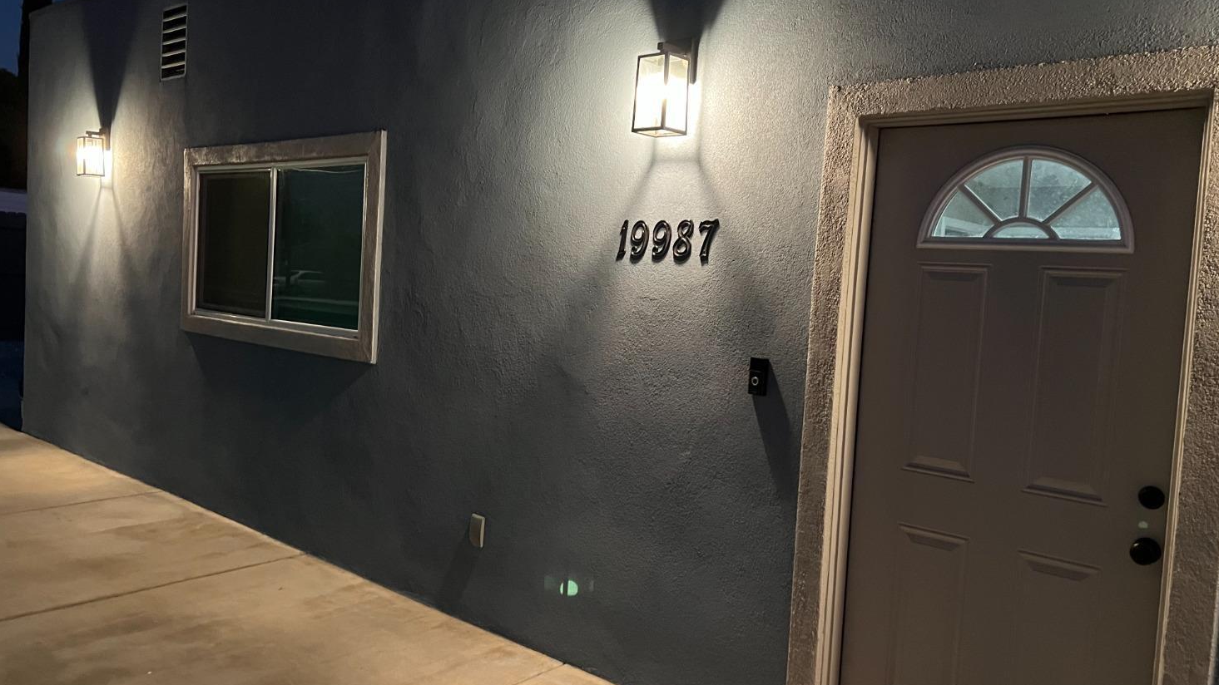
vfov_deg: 40.2
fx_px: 937
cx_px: 622
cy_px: 327
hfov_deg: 66.1
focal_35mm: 29
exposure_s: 1/30
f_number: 1.5
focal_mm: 5.7
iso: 500
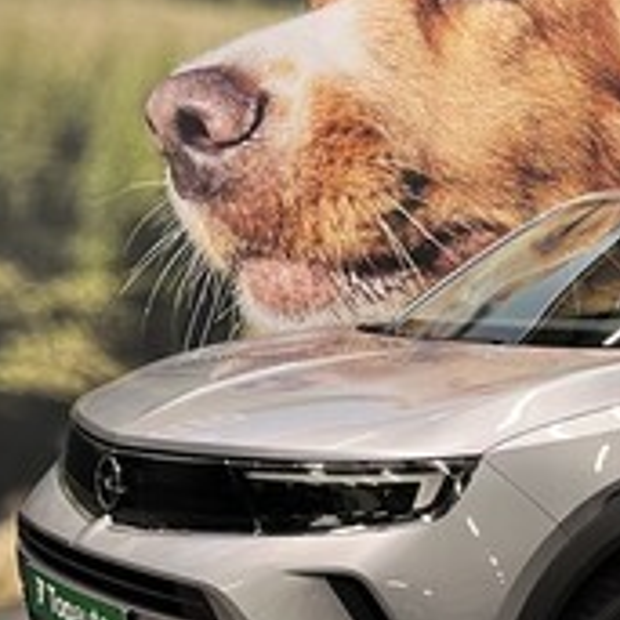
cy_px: 379
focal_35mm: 67
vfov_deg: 25.7
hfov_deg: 25.3
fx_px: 1358
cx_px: 489
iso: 125
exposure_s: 1/88
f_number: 1.6
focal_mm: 5.1
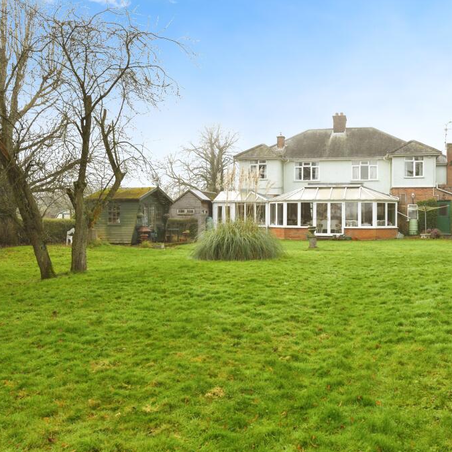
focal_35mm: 31
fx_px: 458
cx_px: 276
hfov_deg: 52.1
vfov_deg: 52.5
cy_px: 228
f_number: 8
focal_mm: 24
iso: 1000
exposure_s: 1/640
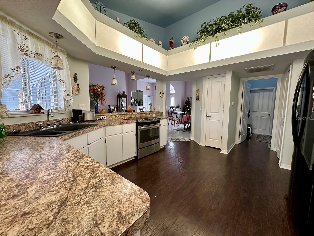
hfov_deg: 102.1
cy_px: 118
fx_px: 127
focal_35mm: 14
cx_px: 157
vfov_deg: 85.7
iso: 250
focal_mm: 2.22
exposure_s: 1/60
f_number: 2.2
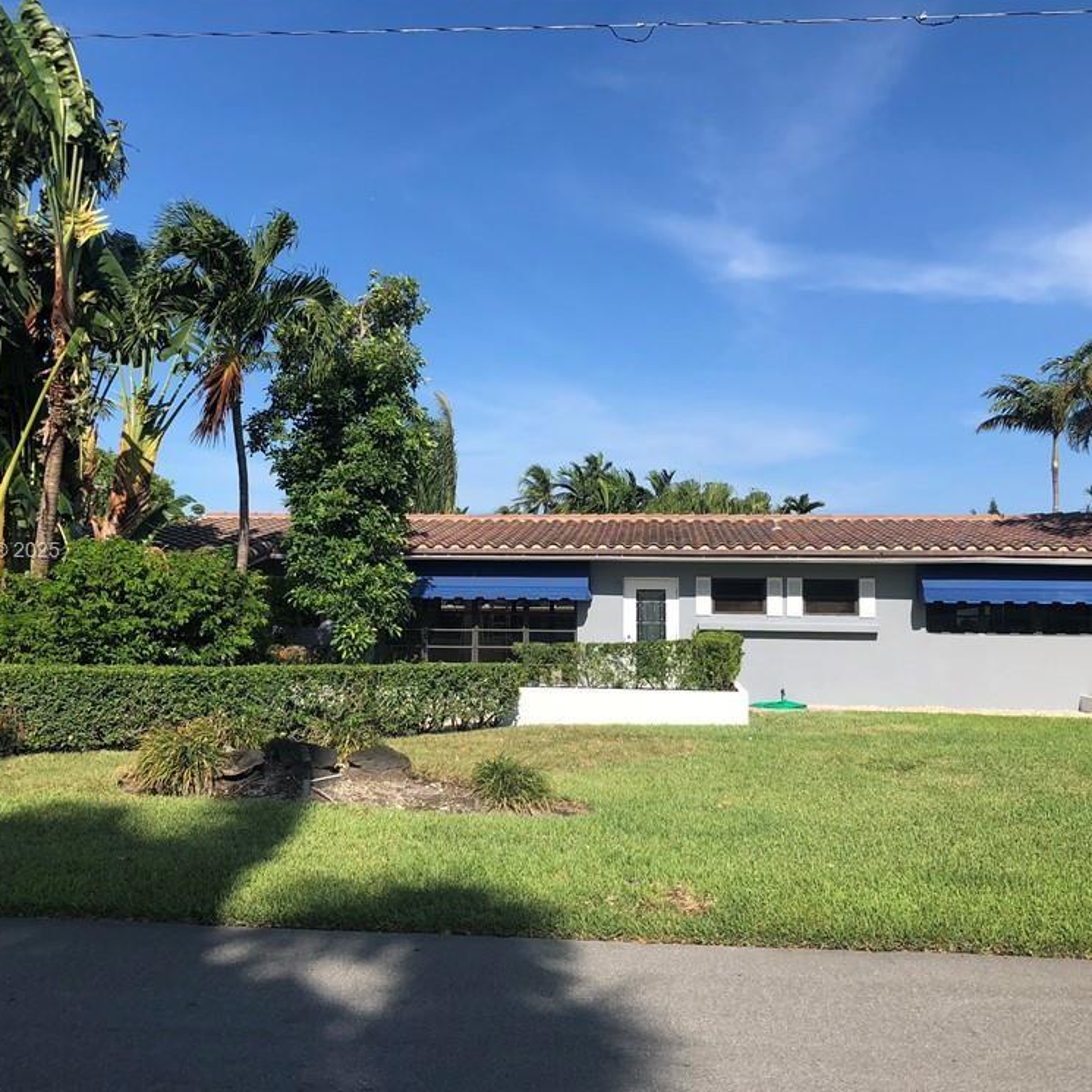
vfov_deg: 48.4
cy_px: 553
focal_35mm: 34
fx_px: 1213
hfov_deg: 48.4
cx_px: 506
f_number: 1.8
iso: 20
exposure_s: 1/2208
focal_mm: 4
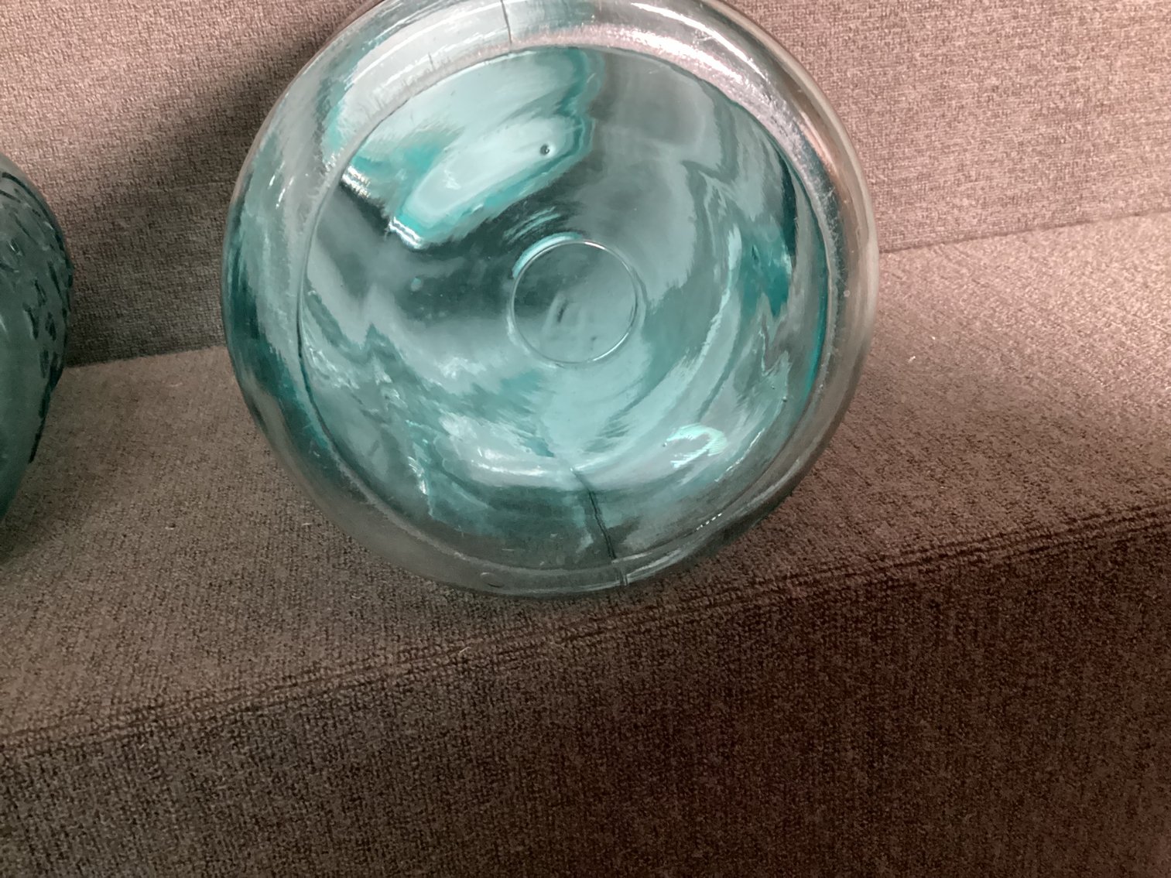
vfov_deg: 45.4
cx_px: 586
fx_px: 1049
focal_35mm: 31
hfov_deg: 58.3
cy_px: 439
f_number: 2.4
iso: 640
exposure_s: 1/24
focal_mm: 3.3
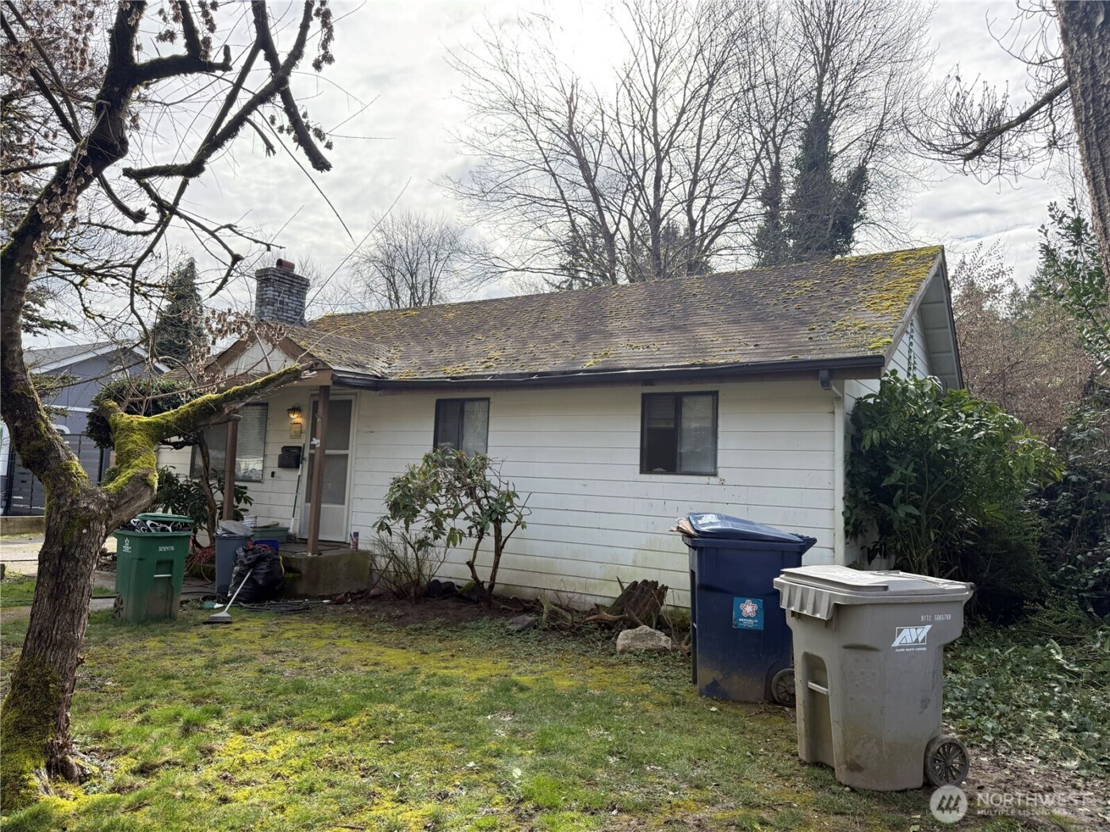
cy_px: 416
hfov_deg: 71.6
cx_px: 555
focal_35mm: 24
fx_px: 770
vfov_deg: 56.8
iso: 100
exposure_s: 1/1585
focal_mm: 6.76
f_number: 1.78
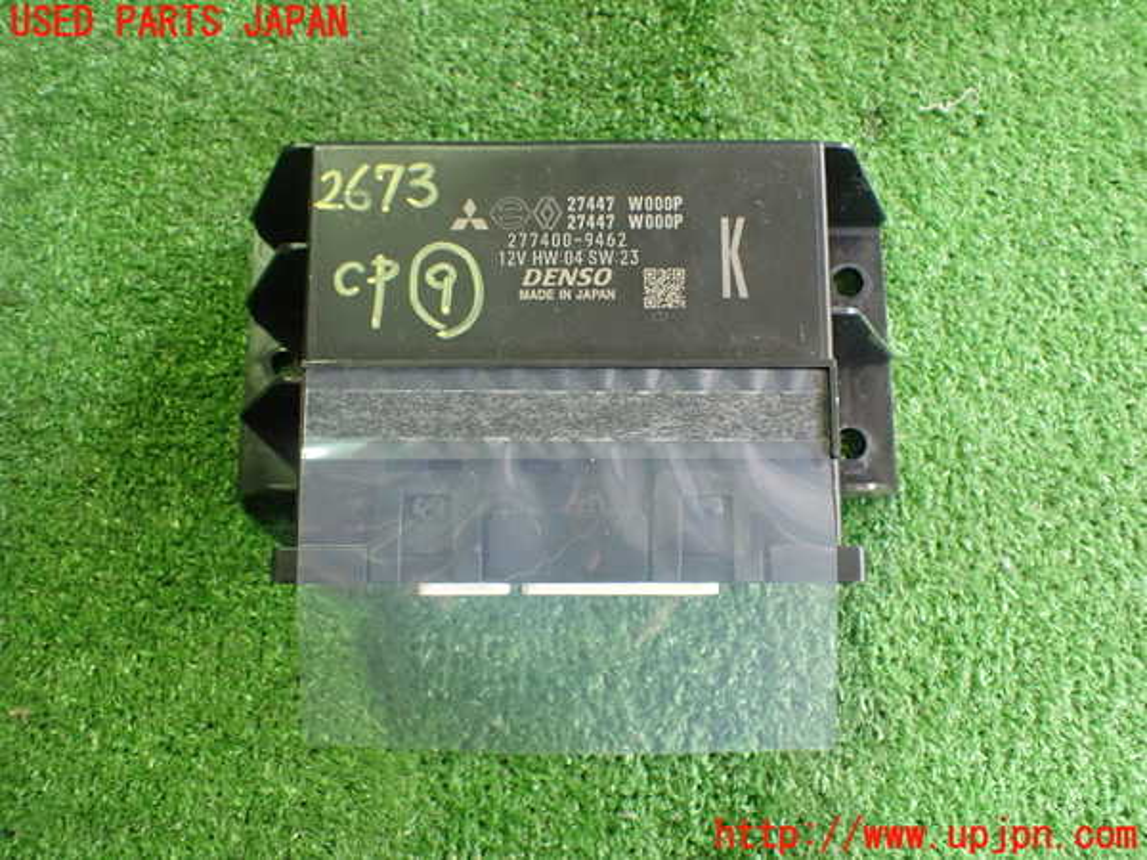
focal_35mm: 30
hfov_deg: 60.0
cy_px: 430
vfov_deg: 46.8
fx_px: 994
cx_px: 574
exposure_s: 1/50
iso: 800
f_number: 2.3
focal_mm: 5.4
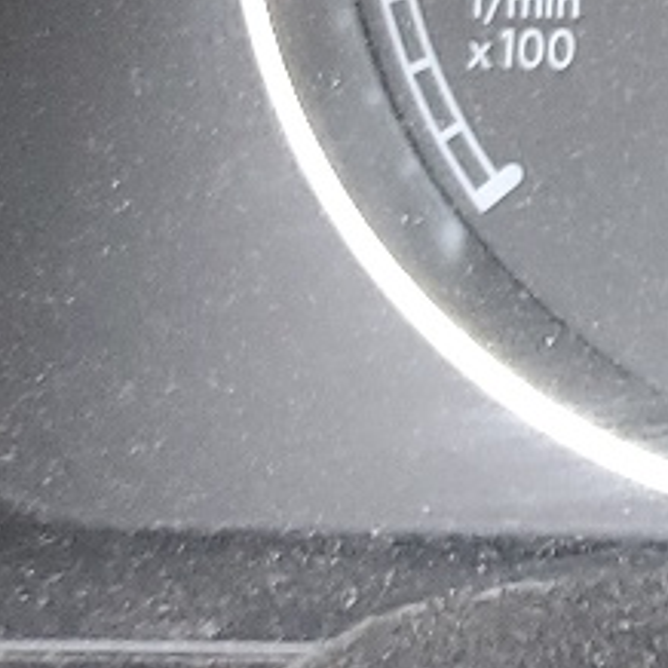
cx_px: 2203
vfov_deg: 10.1
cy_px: -285
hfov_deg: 8.3
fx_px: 3690
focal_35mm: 169
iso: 74
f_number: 1.5
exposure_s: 1/60.2
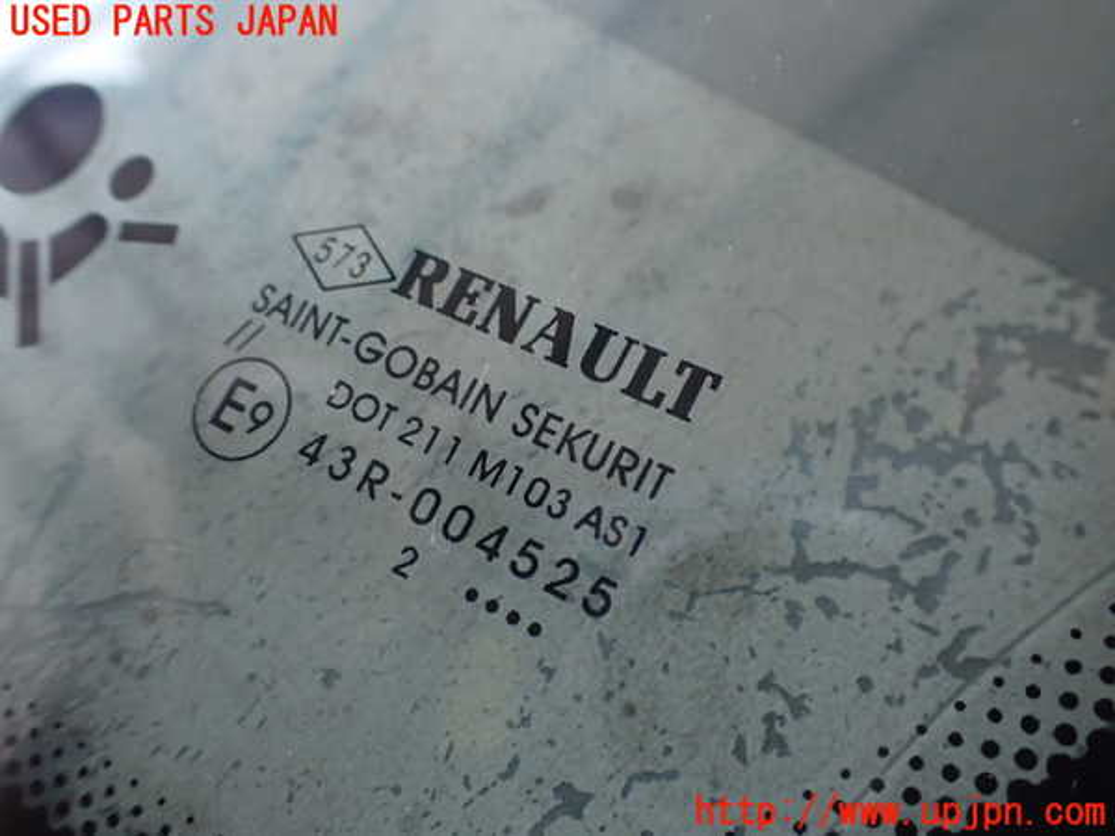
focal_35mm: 30
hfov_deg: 60.0
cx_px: 558
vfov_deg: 46.8
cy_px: 418
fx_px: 966
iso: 320
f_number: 2.3
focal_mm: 5.4
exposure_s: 1/125
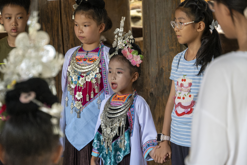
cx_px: 124
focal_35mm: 206
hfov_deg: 10.0
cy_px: 82
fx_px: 1413
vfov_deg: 6.7
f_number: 5.6
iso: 5000
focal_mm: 137.2
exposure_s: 1/250
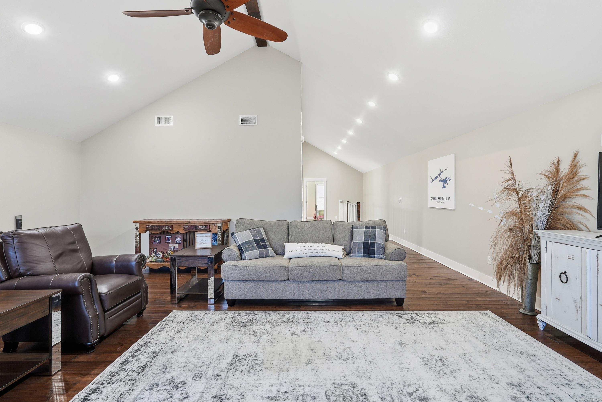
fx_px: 268
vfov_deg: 73.8
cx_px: 301
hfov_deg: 96.7
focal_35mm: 16
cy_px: 201
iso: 250
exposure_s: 1/25
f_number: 9
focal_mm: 16
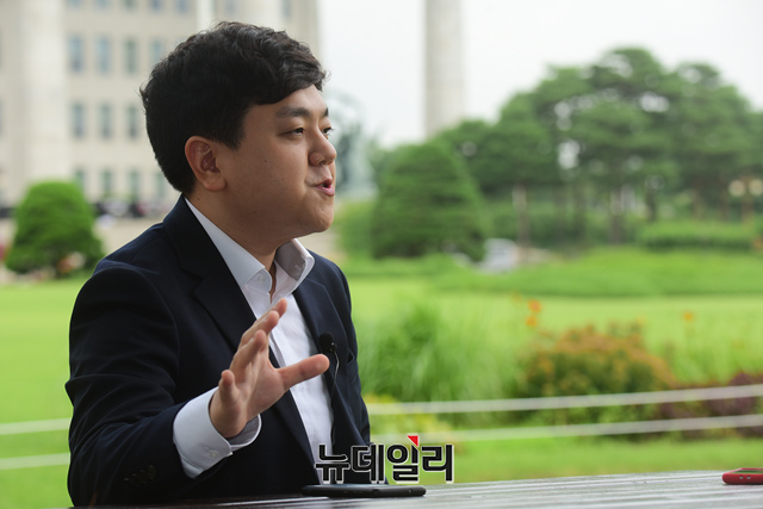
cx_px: 382
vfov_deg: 10.2
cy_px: 254
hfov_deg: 15.2
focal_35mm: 135
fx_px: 2862
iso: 125
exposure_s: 1/200
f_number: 7.1
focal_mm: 135
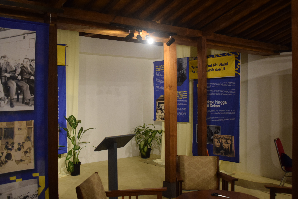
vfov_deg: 33.0
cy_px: 100
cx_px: 149
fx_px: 335
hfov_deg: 47.9
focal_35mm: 40
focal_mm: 27
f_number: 4
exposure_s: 1/60
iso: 1600
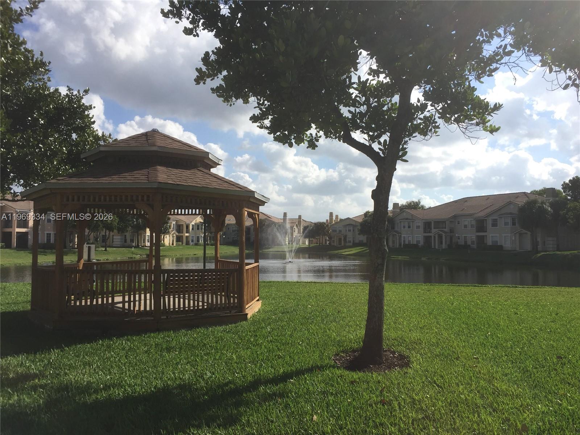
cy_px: 218
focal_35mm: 29
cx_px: 290
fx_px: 486
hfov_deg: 61.7
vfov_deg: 48.2
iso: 32
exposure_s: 1/2326
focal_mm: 4.15
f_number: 2.2
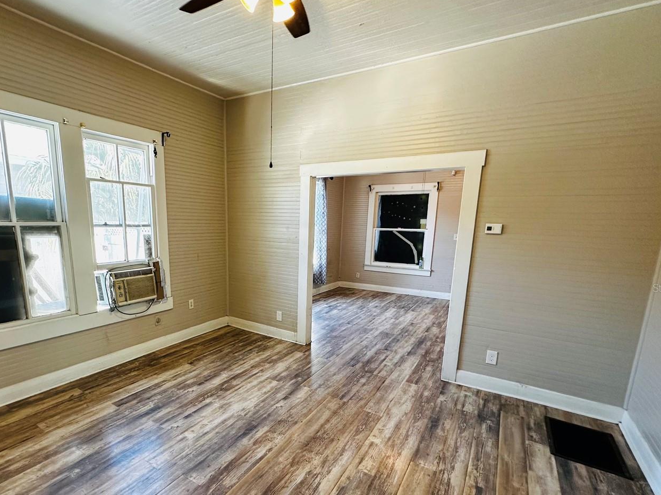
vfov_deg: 71.1
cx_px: 278
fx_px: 344
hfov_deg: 87.1
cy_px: 288
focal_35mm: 18
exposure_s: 1/120
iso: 200
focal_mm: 2.22
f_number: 2.2
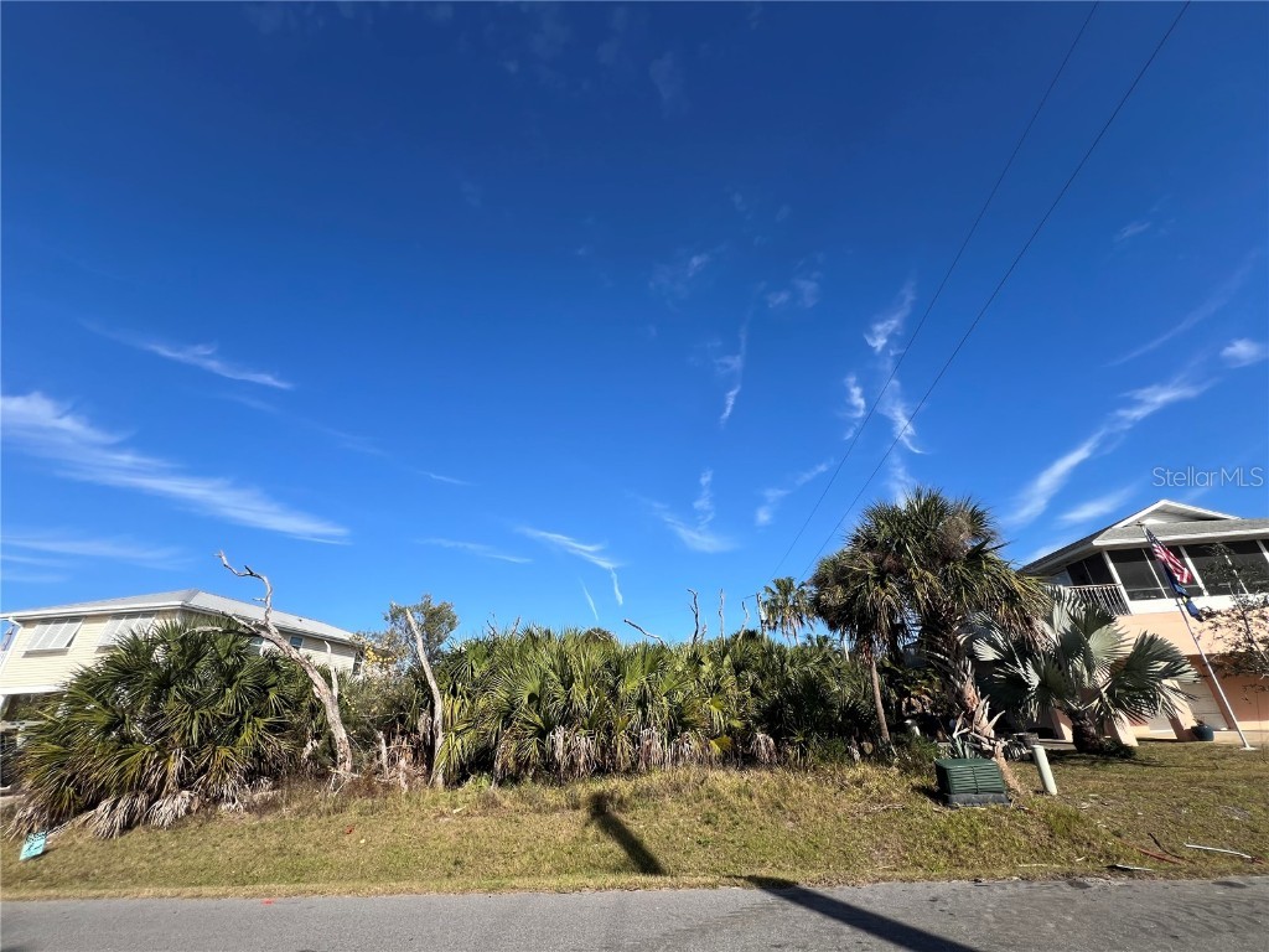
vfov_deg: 89.9
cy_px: 476
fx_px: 477
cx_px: 634
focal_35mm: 13
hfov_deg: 106.2
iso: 32
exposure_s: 1/1508
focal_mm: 1.57
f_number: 1.8
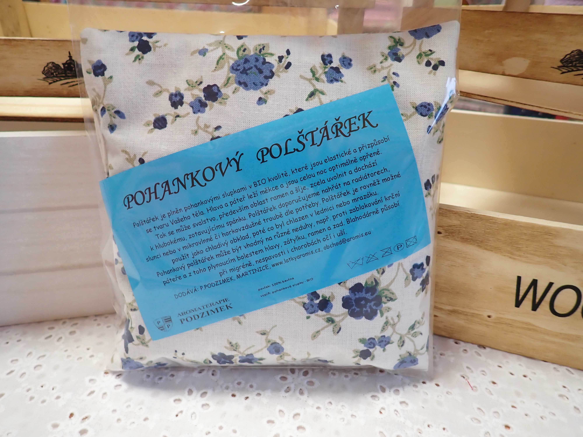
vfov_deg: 54.9
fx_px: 421
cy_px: 218
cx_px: 292
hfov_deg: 69.4
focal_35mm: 25
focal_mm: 4.5
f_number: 2
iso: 160
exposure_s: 1/60
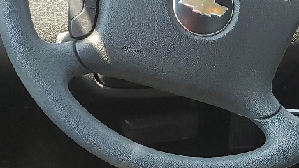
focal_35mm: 106
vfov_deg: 11.3
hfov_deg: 19.2
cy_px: 183
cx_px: 344
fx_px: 841
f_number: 1.5
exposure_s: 1/213
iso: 50
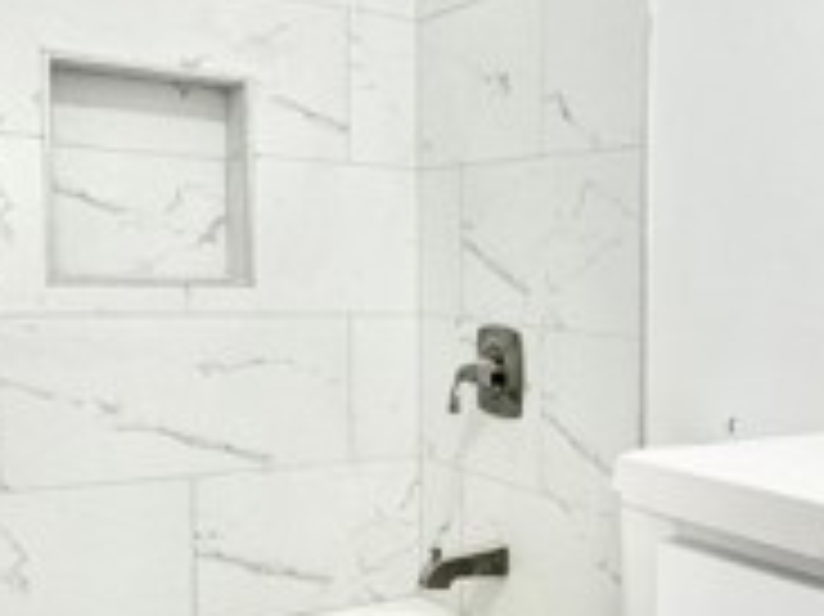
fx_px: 1166
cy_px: 378
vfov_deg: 29.5
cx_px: 765
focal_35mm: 49
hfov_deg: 36.2
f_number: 2.2
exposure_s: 1/120
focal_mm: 2.22
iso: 80
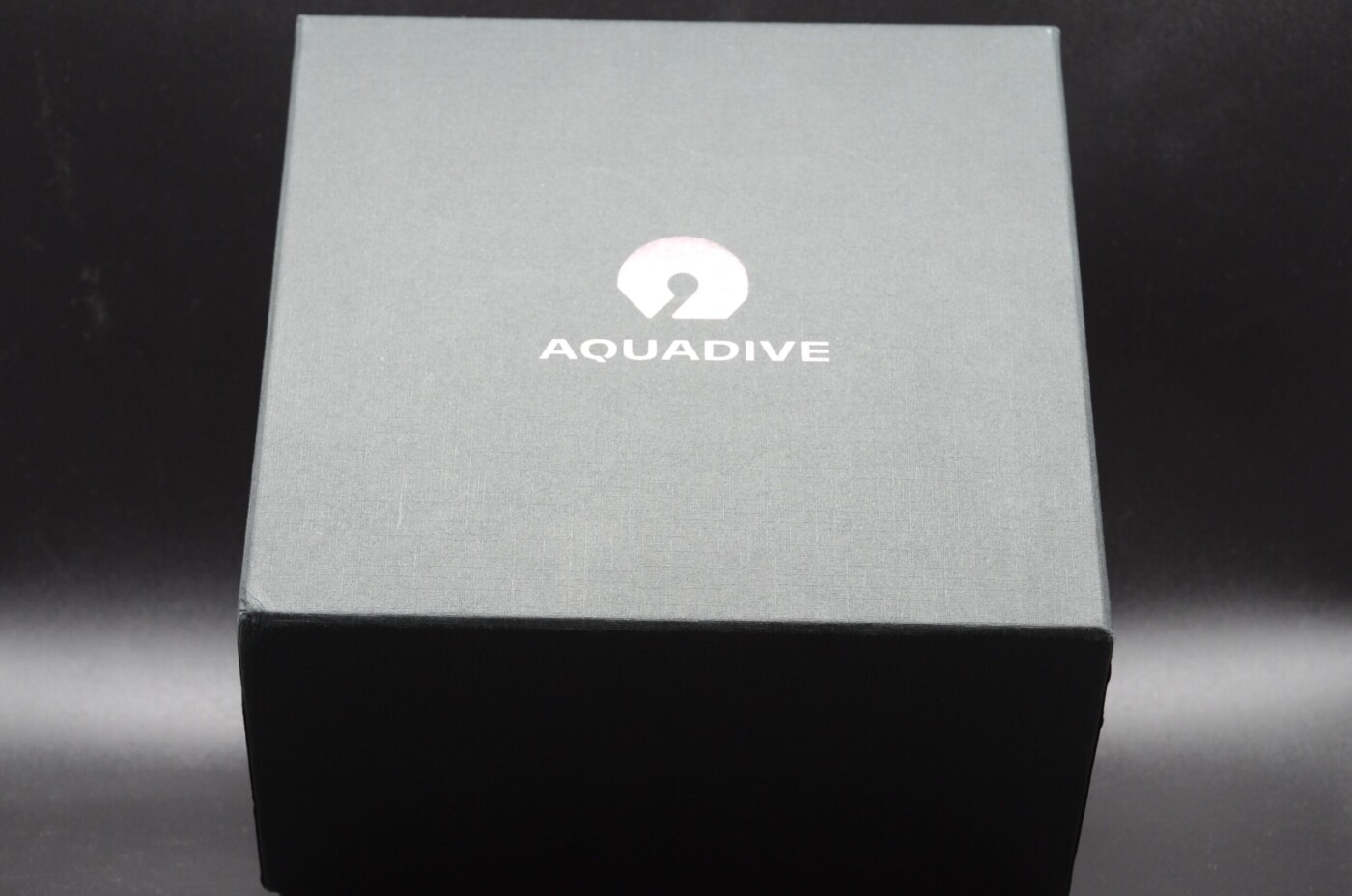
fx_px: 3374
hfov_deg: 22.7
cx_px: 676
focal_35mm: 90
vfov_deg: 15.1
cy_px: 448
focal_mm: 60
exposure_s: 1/40
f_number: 8
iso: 500
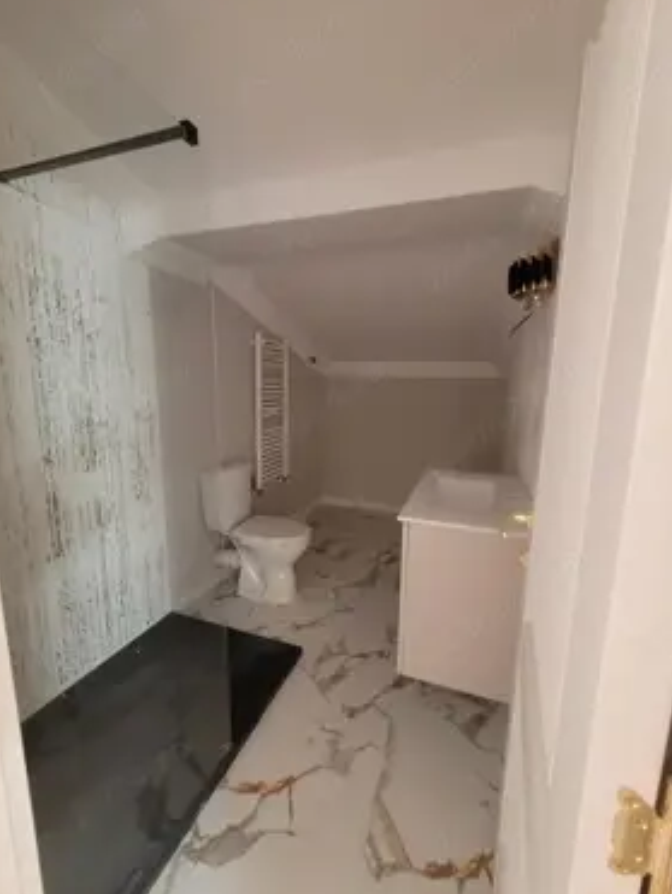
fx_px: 362
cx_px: 340
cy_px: 443
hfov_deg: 85.8
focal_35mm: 14
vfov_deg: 102.0
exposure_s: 1/33
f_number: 2.2
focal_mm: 1.74
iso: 500
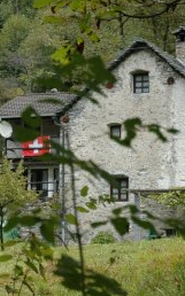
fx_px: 1583
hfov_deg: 6.7
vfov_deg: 10.7
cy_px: 116
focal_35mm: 196
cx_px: -13
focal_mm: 46
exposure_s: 1/100
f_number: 5
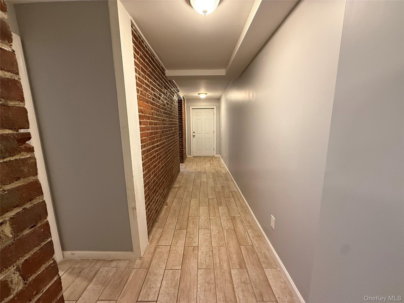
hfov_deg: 102.1
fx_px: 163
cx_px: 202
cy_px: 152
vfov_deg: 85.7
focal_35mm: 14
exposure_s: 1/60
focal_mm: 2.22
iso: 500
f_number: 2.2
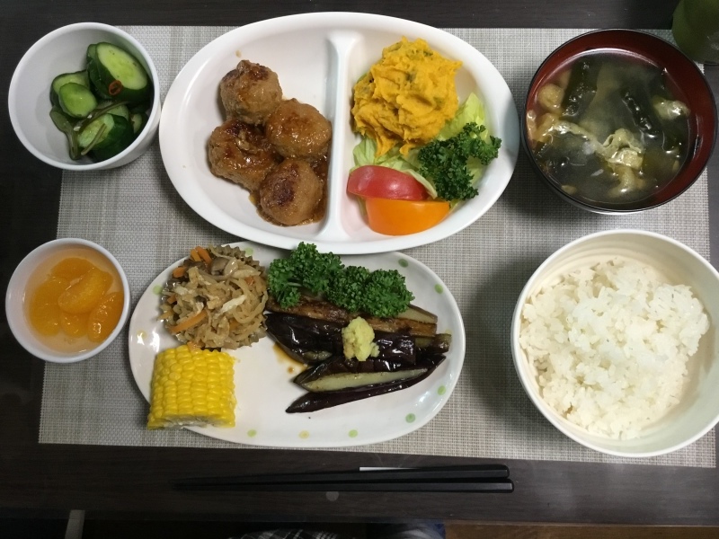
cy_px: 270
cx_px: 360
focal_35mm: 31
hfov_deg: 58.4
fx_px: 644
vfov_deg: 45.4
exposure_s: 1/30
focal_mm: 3.3
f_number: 2.4
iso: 125
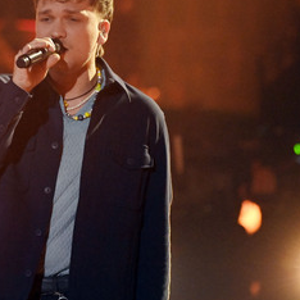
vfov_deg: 2.7
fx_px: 6422
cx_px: 61
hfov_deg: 2.7
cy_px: 112
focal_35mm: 655
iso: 12800
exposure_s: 1/400
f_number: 5.6
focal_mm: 400
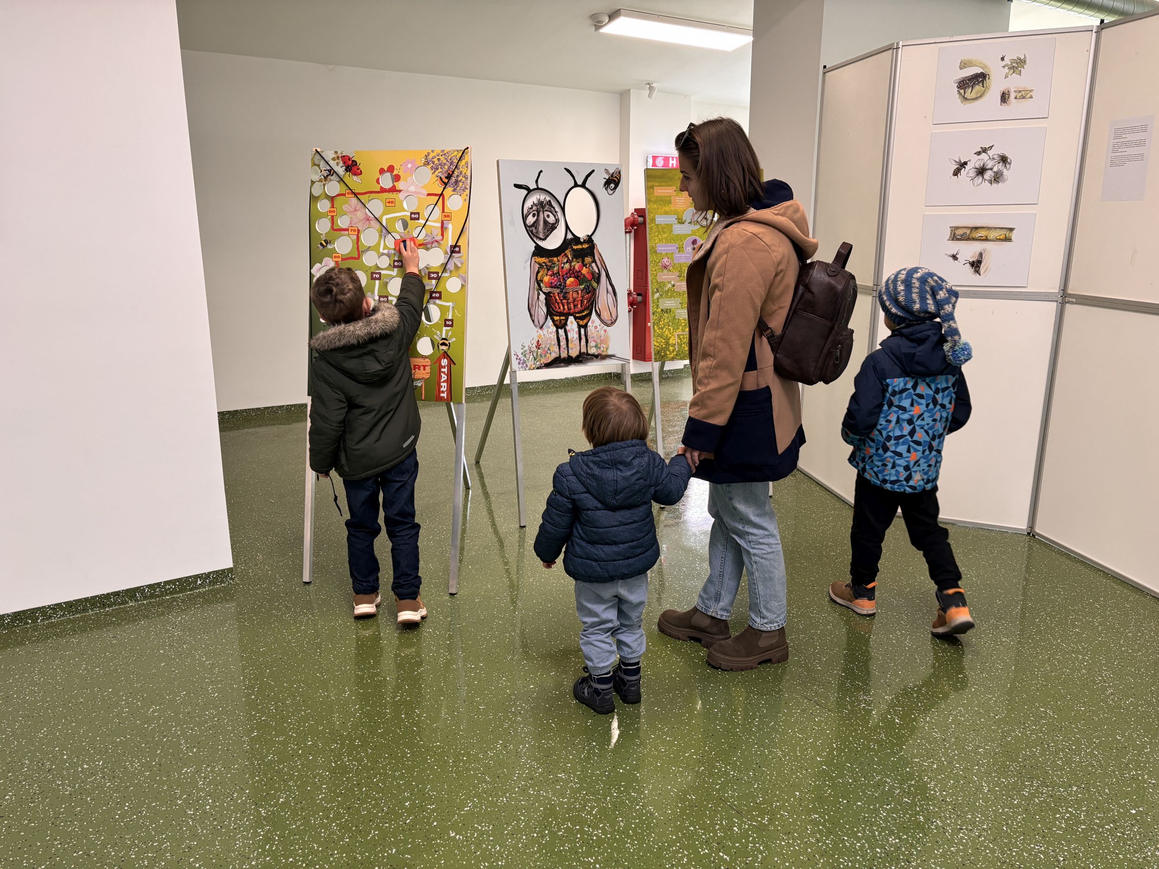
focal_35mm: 26
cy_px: 434
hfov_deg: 67.3
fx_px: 871
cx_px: 580
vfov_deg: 53.1
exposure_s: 1/121
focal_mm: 5.96
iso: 125
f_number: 1.6
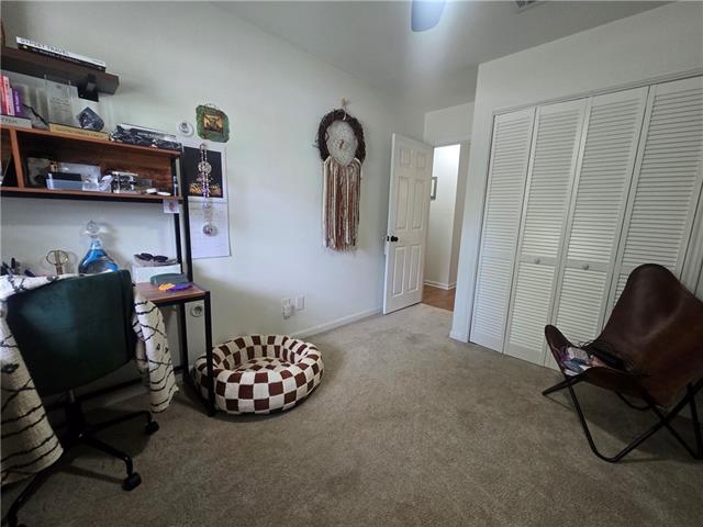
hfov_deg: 106.2
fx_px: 264
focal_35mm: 13
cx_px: 352
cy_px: 264
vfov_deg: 89.9
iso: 250
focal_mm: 2.2
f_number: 2.2
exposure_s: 1/60
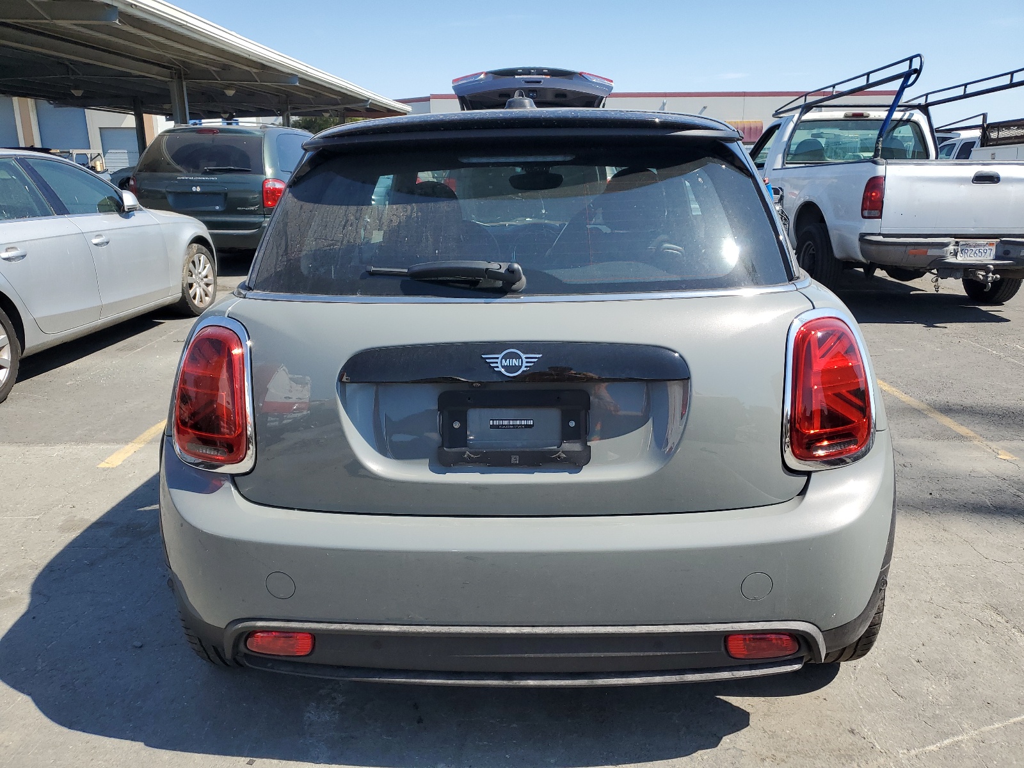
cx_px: 512
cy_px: 384
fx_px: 769
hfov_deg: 67.3
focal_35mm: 26
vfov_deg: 53.1
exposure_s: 1/2500
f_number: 1.5
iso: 50
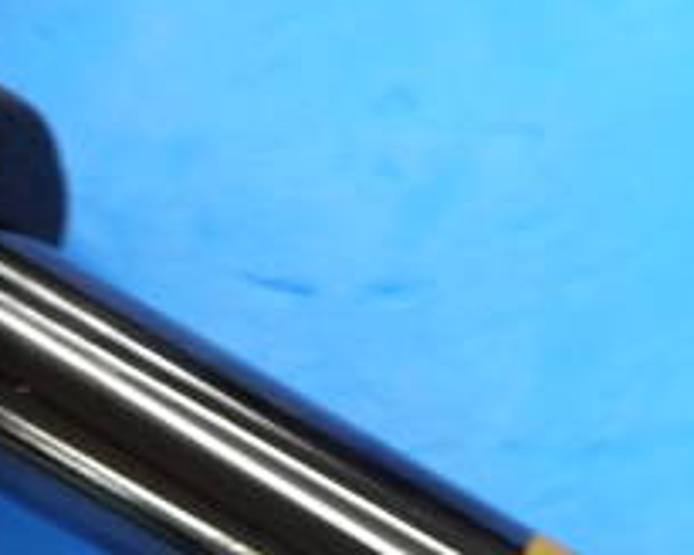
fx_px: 5258
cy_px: 799
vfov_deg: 6.0
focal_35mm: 256
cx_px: 1033
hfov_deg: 7.4
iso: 800
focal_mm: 42
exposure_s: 1/80
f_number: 5.6
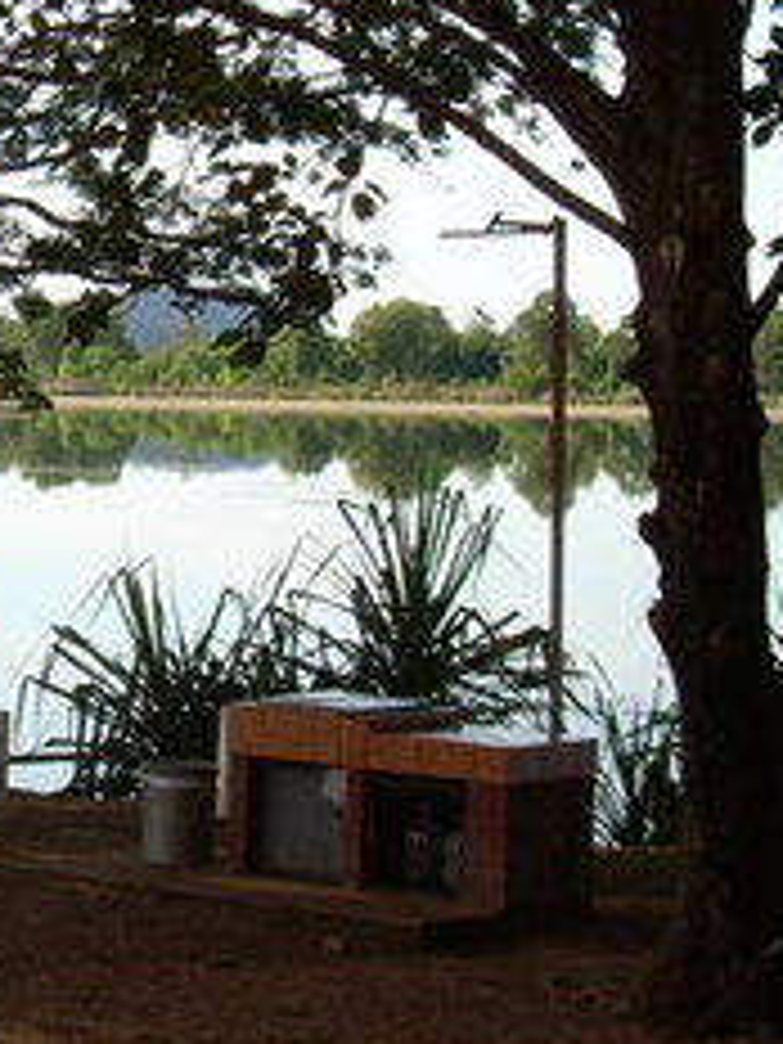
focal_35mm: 118
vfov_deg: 16.6
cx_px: -104
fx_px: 3559
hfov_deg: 12.3
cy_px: 279
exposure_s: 1/177
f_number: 5.5
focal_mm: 9.6
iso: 50
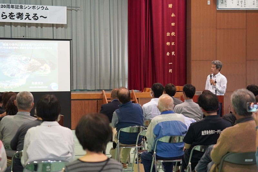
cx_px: 129
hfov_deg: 21.9
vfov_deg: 14.7
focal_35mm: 93
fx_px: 666
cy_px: 86
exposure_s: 1/160
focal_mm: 93
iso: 6400
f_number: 5
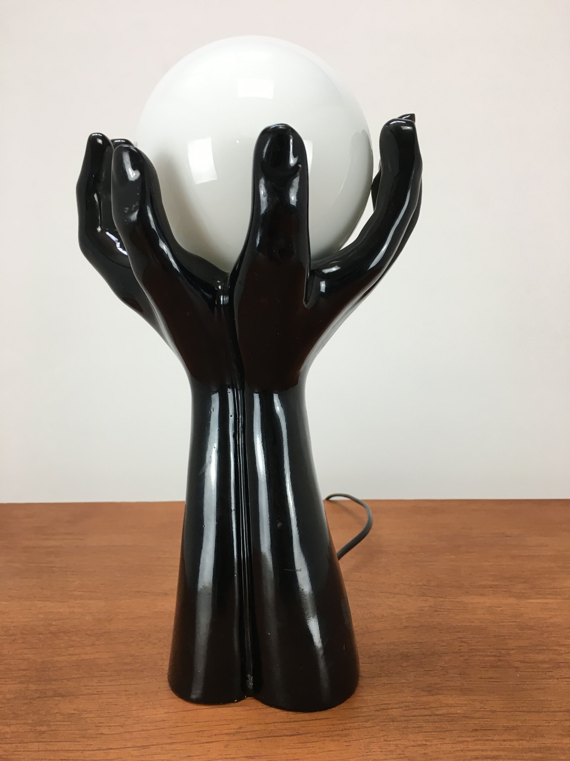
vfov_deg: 61.7
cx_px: 285
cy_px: 380
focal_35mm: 29
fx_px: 637
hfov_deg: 48.2
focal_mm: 4.15
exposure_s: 1/33
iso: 32
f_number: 2.2
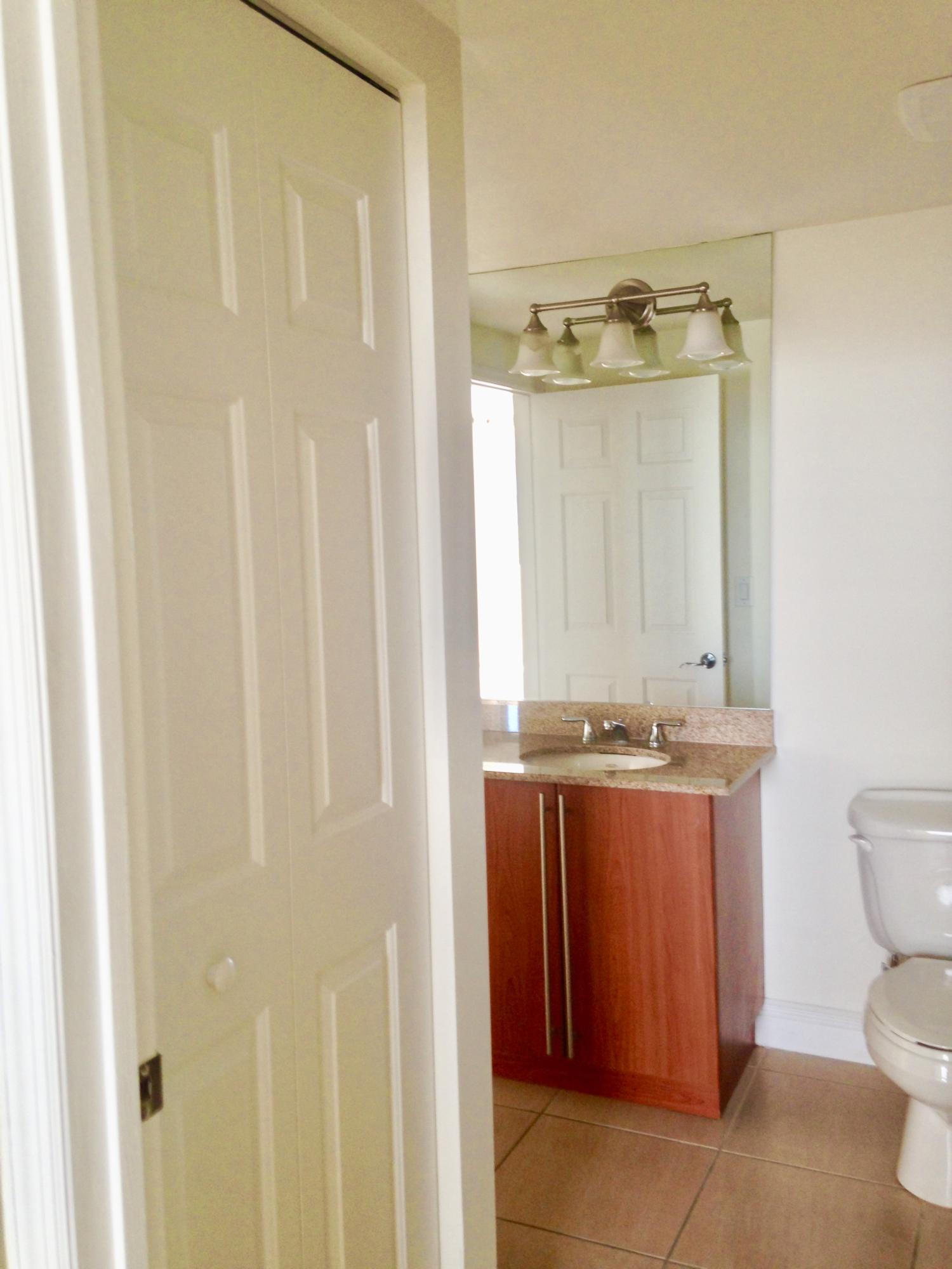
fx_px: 1210
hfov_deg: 42.9
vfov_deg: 55.4
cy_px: 634
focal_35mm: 33
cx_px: 476
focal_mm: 4.12
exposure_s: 1/20
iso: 64
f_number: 2.4
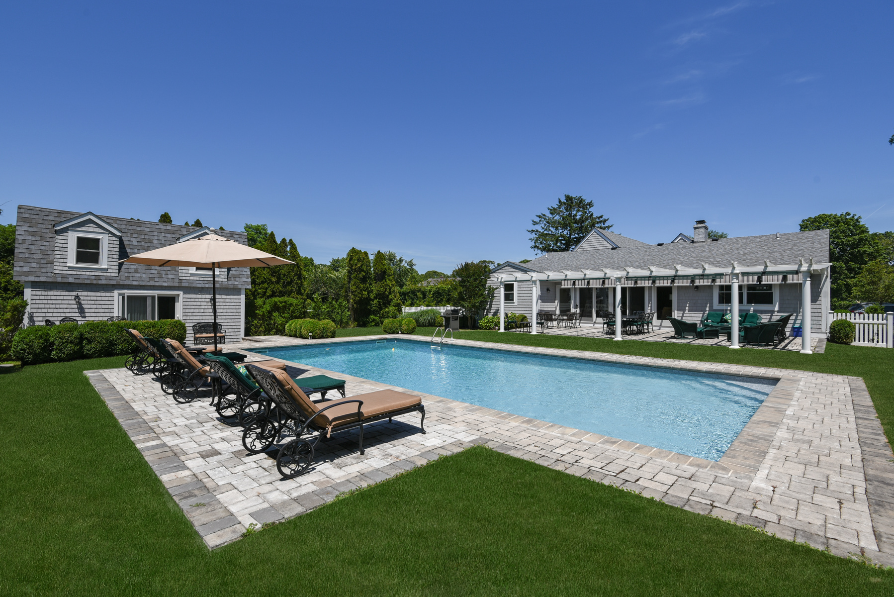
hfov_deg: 96.7
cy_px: 298
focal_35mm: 16
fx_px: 397
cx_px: 447
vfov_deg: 73.8
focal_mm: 16
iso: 100
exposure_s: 1/640
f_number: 8
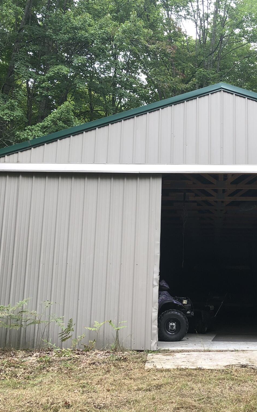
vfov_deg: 49.3
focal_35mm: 40
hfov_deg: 30.8
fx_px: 448
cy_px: 207
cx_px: 223
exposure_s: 1/120
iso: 25
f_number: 1.8
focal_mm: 3.99
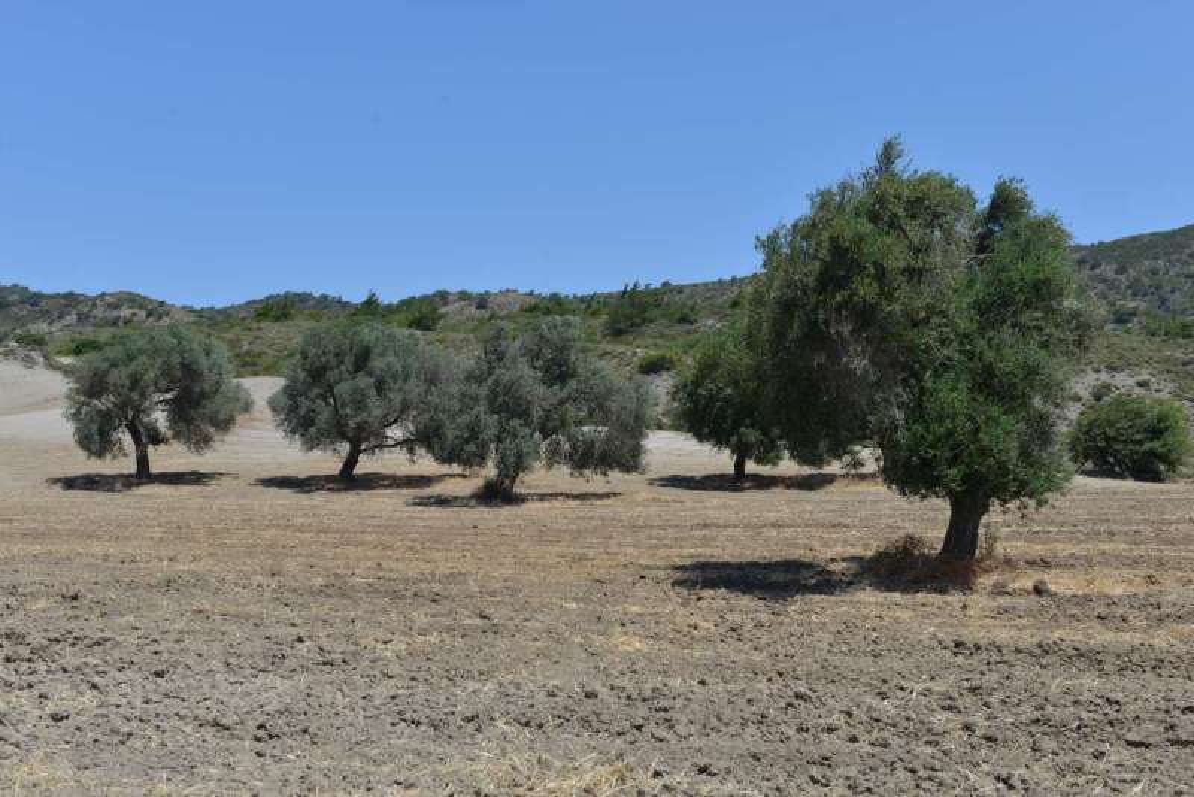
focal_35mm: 42
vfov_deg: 31.9
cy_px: 398
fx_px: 1393
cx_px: 597
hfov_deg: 46.4
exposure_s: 1/160
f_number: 8
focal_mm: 42
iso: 100
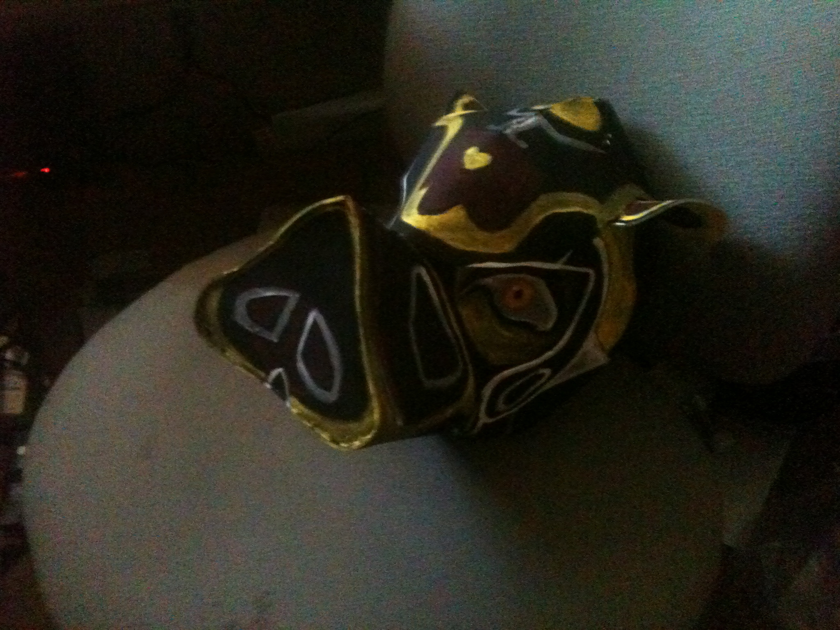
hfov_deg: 52.6
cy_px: 315
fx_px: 849
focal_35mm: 35
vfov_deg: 40.7
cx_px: 420
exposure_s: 1/10
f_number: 2.8
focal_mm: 3.85
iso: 1000
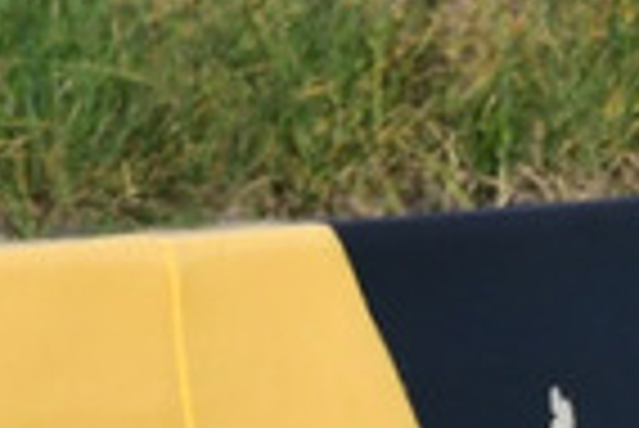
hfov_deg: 0.8
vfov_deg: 0.5
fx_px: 46499
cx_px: 1706
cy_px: 888
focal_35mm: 2617
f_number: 13
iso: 400
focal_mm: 310
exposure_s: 1/640
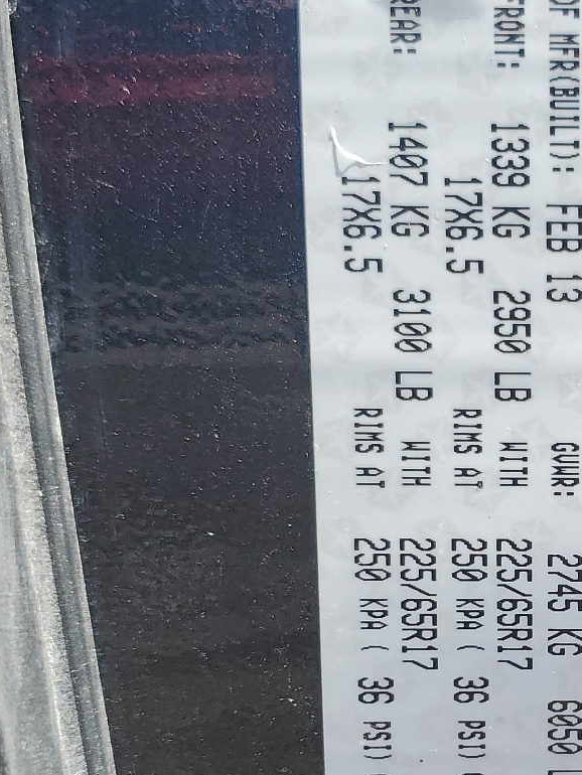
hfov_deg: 19.8
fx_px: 1613
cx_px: 598
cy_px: 550
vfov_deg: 26.8
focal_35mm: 72
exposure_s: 1/1000
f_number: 1.5
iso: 50
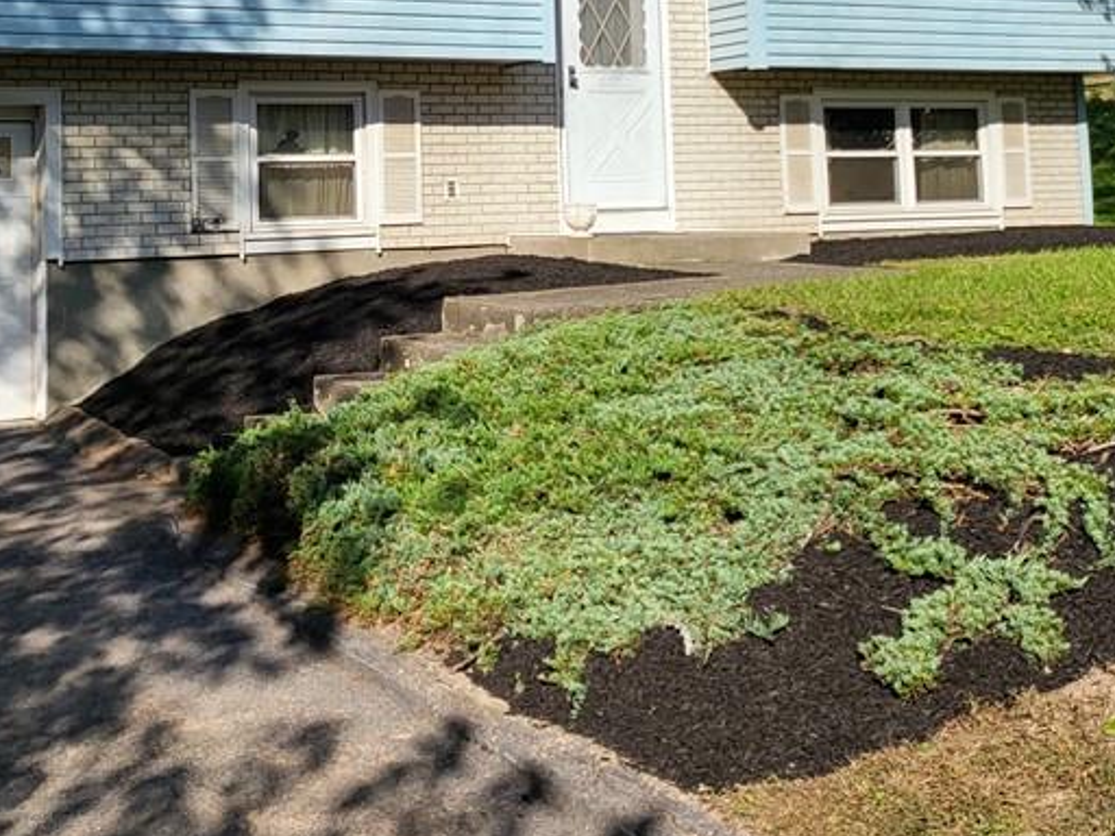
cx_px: 362
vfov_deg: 29.0
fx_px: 1546
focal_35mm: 48
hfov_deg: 39.1
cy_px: 81
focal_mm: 5
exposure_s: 1/2715
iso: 40
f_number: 1.8
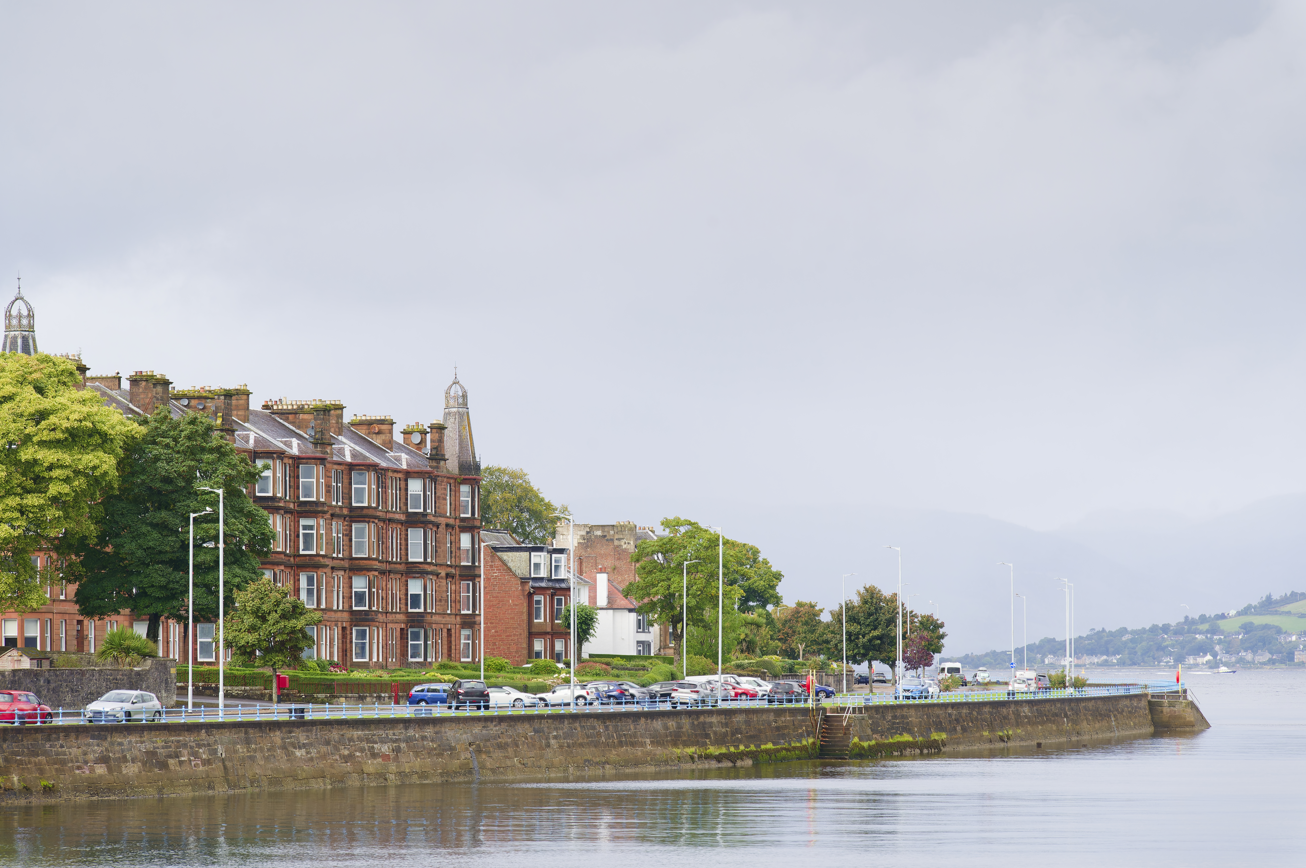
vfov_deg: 11.2
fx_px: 4422
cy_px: 429
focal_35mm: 122
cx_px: 643
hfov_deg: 16.8
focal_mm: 120
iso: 1250
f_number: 8
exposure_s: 1/1250
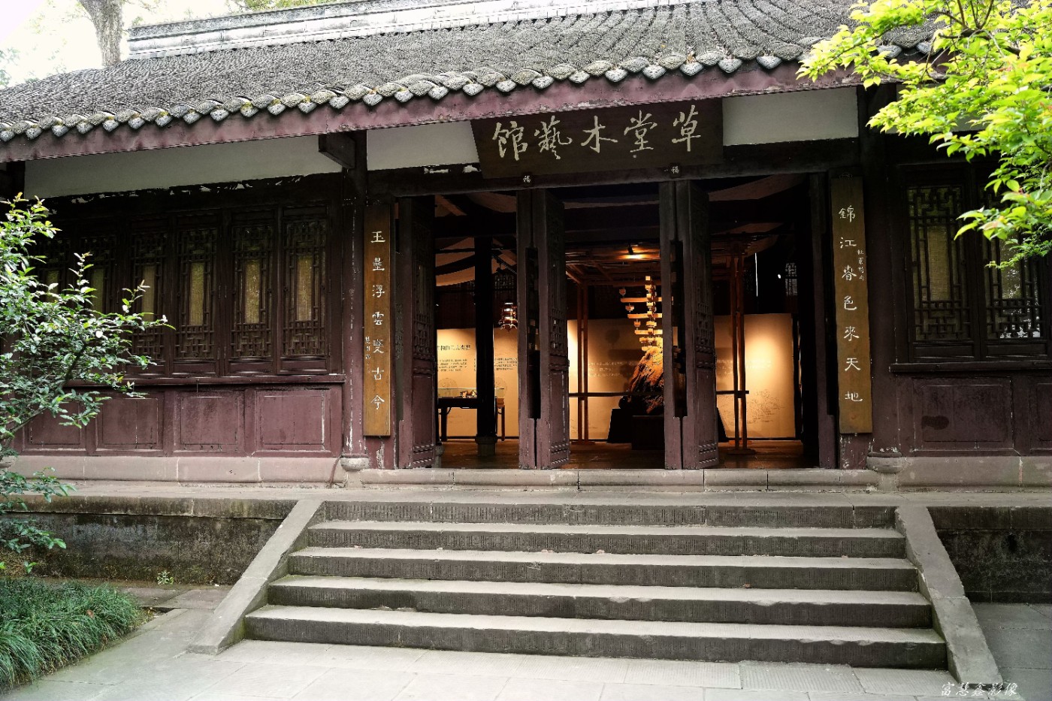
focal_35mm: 29
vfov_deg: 45.0
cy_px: 350
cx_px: 526
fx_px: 847
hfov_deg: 63.7
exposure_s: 1/160
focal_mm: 29
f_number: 4
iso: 800
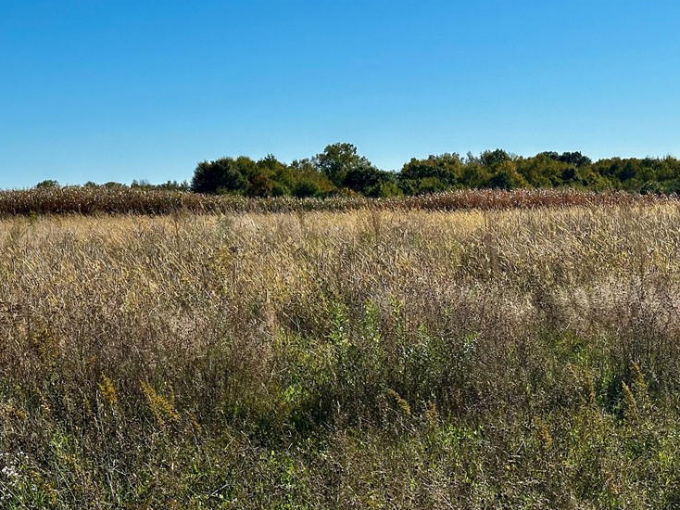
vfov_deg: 21.9
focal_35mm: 67
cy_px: 210
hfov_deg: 28.8
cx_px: 229
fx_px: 1316
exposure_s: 1/6211
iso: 64
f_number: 1.78
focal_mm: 6.86
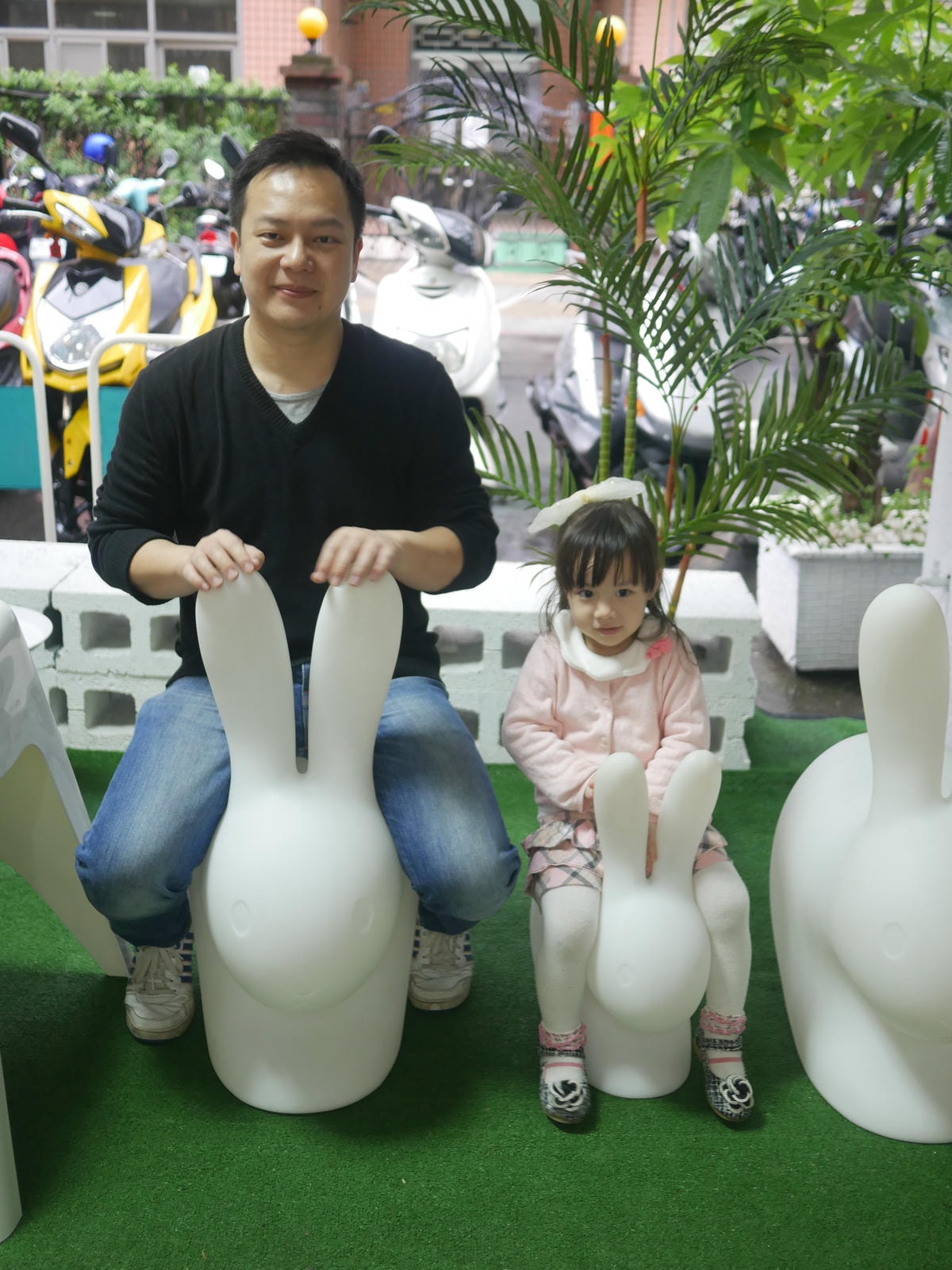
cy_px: 635
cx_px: 476
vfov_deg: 46.8
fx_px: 1467
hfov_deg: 36.0
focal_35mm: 40
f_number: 1.7
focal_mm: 20
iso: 400
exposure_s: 1/60
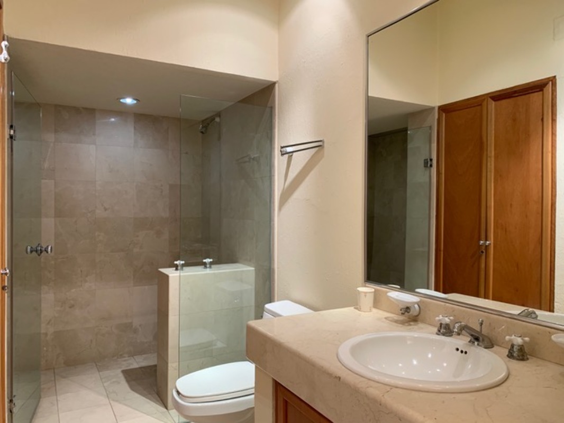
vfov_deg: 53.1
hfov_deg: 67.3
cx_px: 282
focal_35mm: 26
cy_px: 212
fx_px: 424
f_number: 1.8
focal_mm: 4.25
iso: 100
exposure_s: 1/60
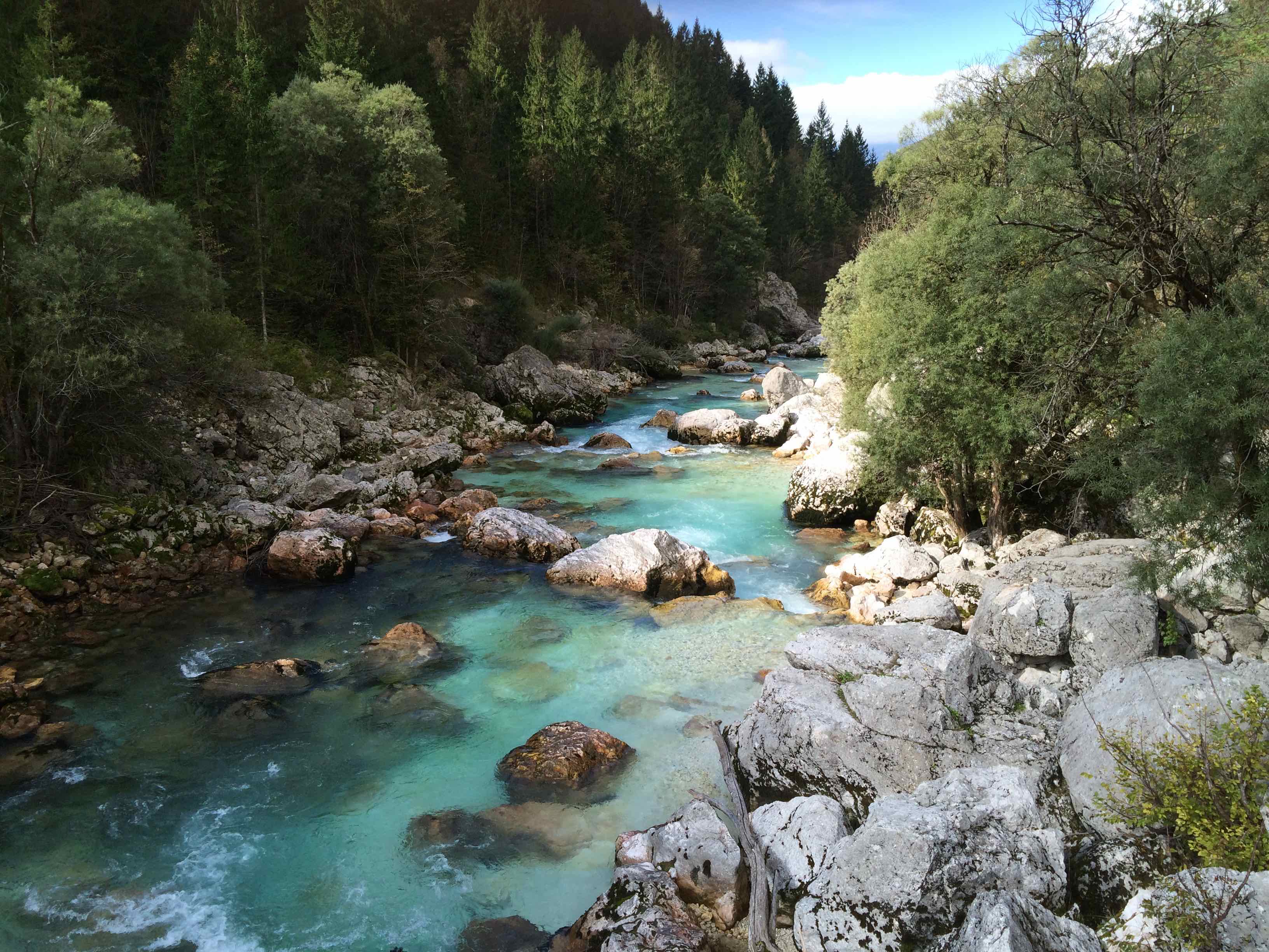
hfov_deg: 61.7
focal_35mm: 29
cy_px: 476
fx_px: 1063
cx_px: 634
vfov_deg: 48.2
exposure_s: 1/651
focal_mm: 4.15
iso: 32
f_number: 2.2
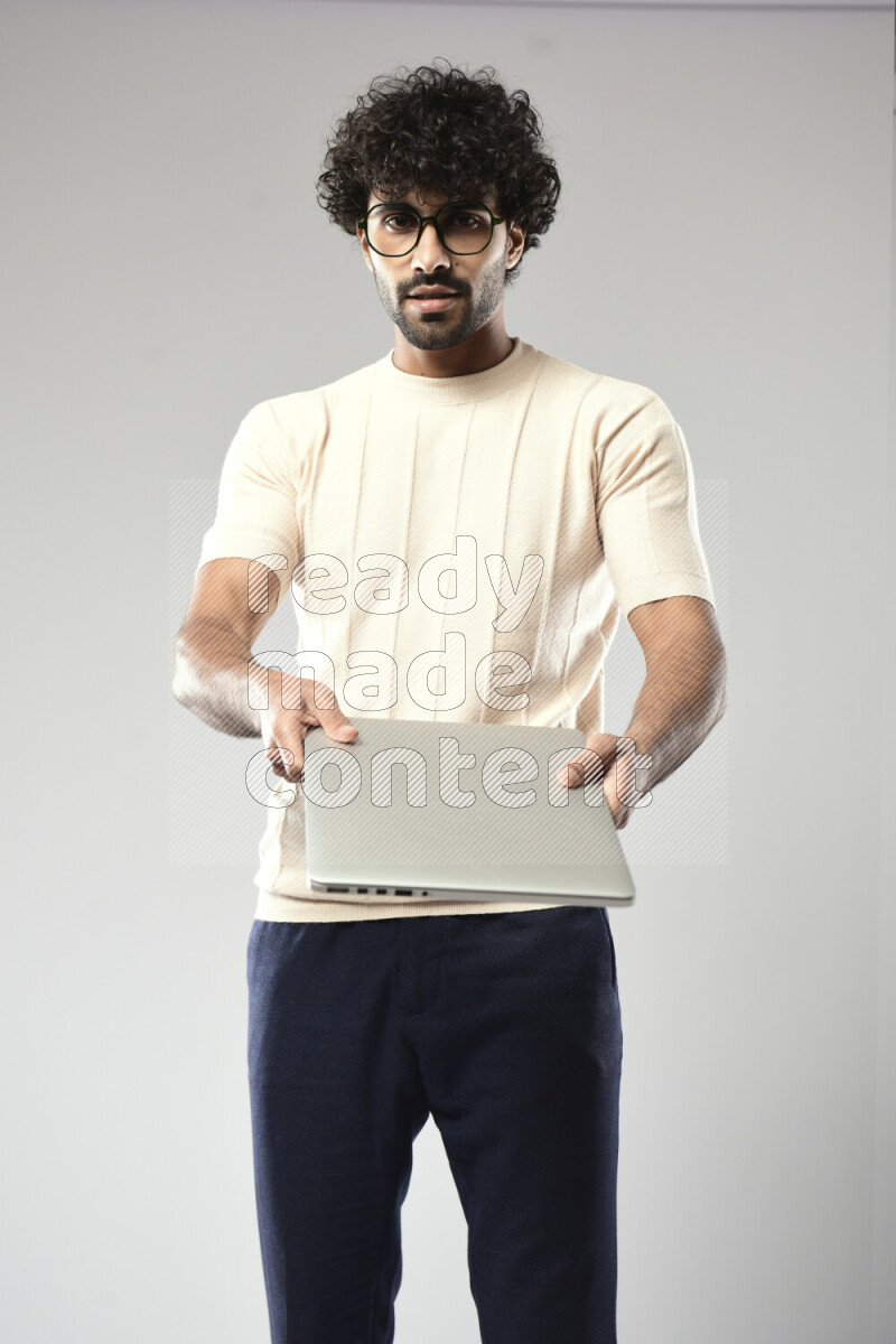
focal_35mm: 60
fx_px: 2240
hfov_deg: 22.6
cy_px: 672
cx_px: 448
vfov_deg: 33.4
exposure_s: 1/125
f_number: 5
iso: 400
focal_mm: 60
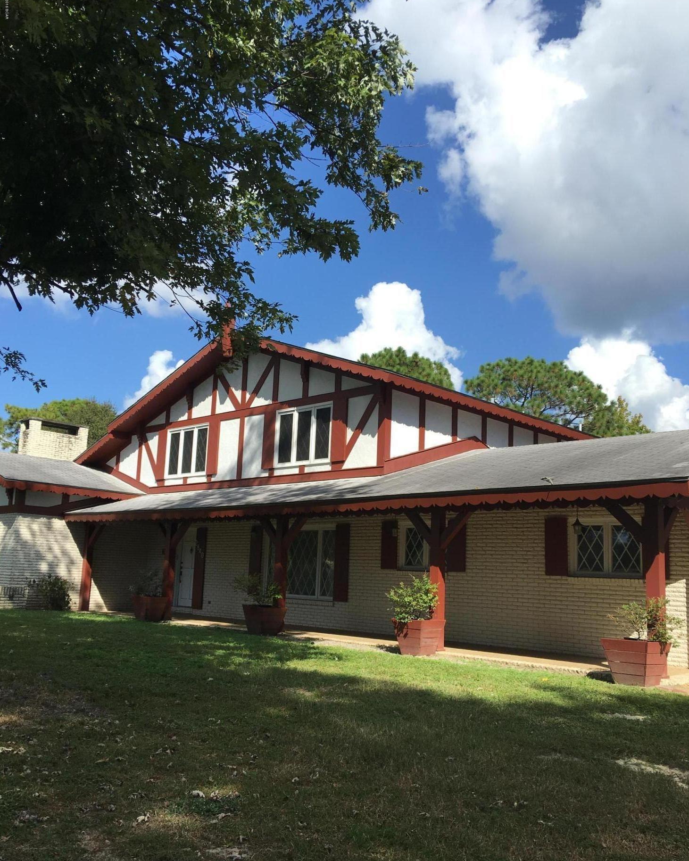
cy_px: 466
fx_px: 790
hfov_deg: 47.1
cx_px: 339
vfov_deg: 57.1
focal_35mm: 31
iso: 25
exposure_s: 1/1282
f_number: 2.2
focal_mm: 4.15
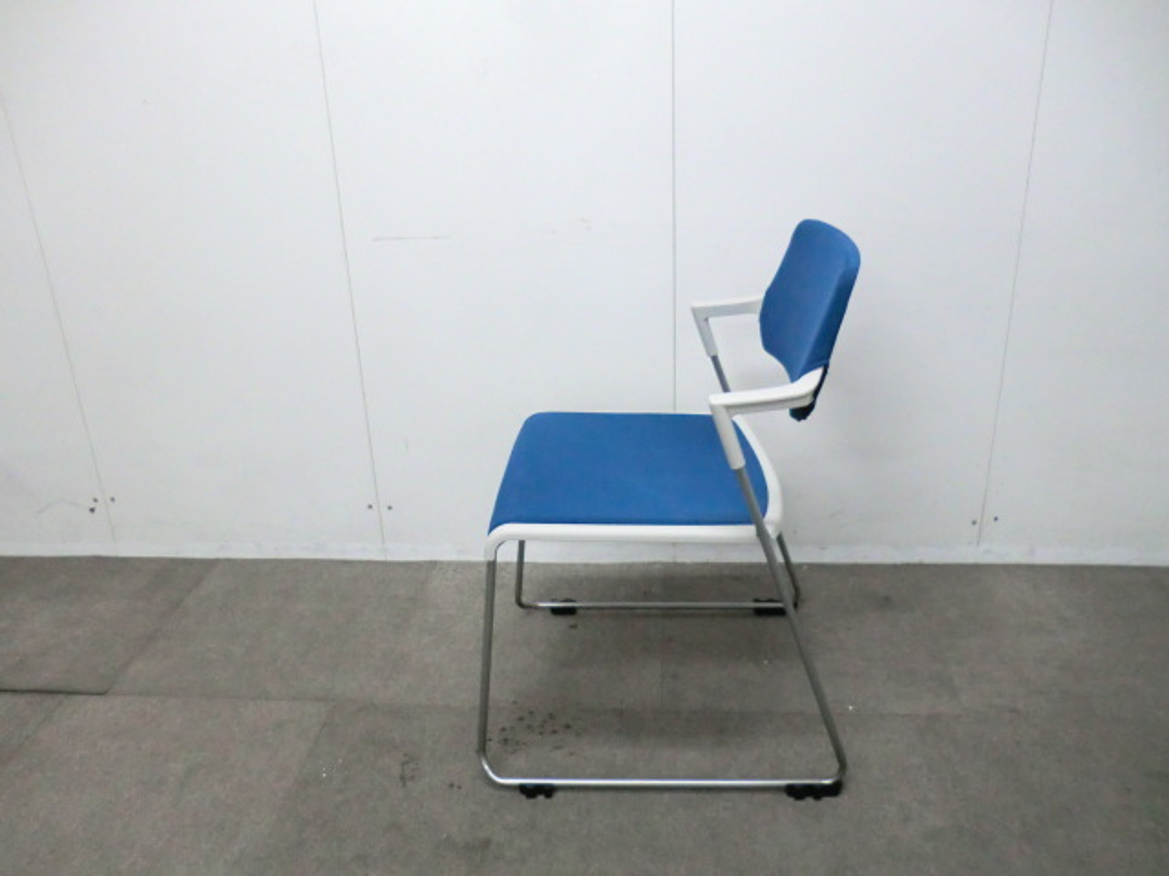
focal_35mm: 27
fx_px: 912
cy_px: 438
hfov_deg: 65.3
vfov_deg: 51.4
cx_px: 584
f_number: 3.2
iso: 500
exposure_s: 1/60
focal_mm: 4.9
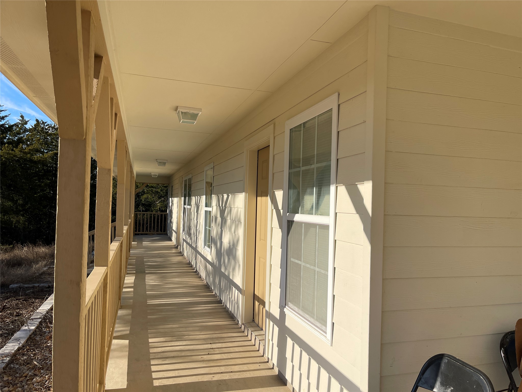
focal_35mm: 26
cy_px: 196
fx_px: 392
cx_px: 261
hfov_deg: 67.3
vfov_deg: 53.1
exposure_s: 1/5128
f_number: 1.6
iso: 50
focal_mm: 5.1
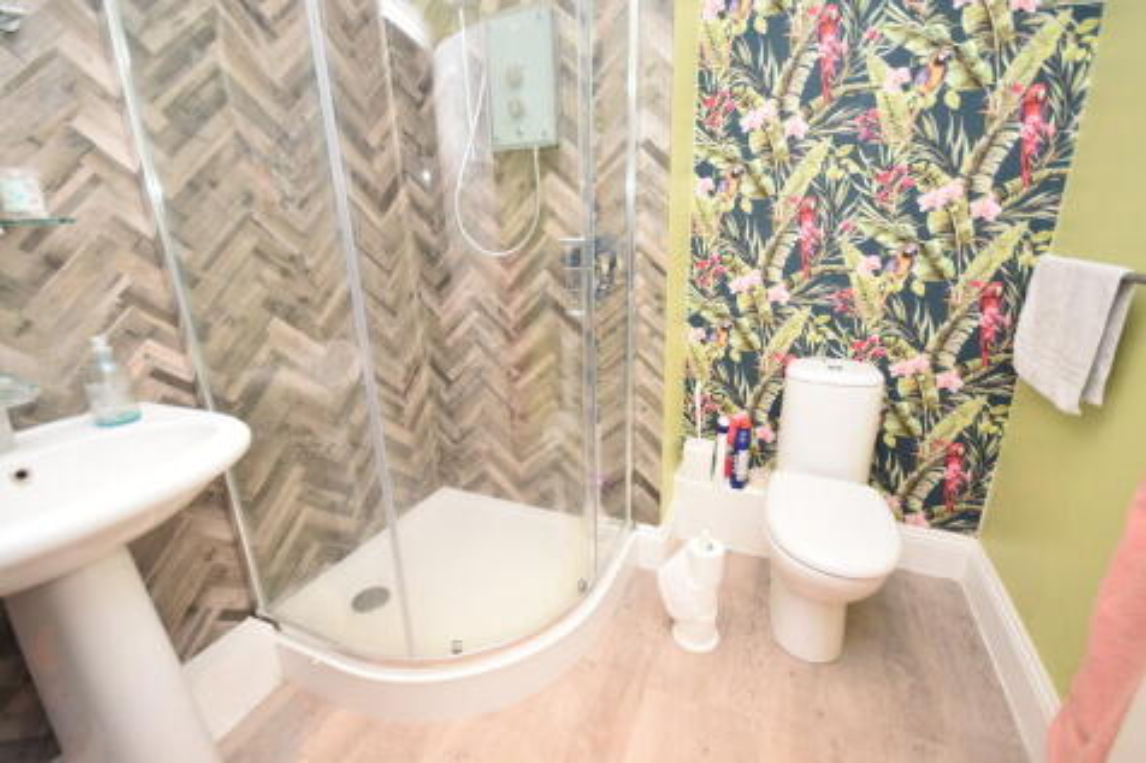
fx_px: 477
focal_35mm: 15
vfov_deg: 77.3
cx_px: 573
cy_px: 382
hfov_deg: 100.4
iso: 1250
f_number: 4
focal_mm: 10
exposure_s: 1/125
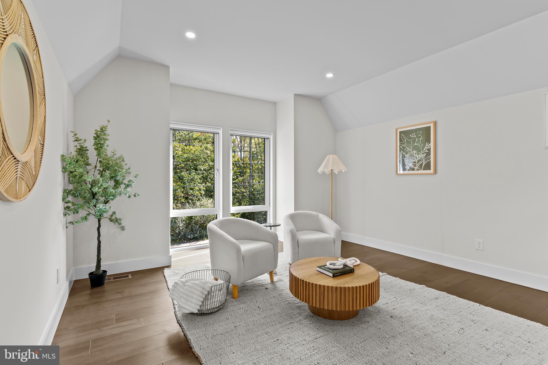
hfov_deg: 93.3
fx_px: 259
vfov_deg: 70.4
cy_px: 182
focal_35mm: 17
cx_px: 274
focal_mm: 17
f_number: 8
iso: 320
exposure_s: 1/1.25
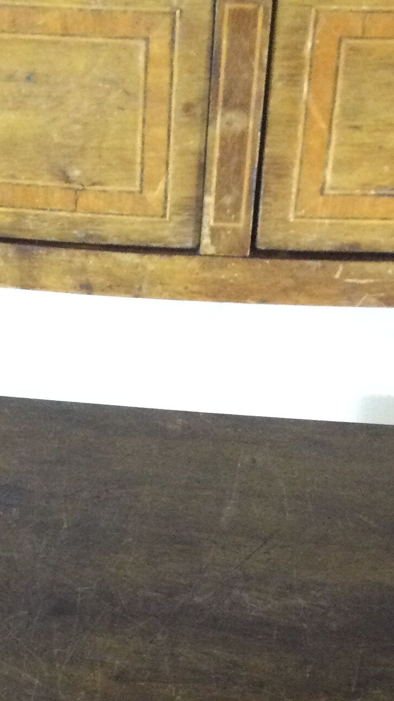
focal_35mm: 86
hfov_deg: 13.8
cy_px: 603
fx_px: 1597
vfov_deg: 24.2
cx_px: -15
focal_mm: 3.3
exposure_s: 1/33
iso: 250
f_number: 2.4
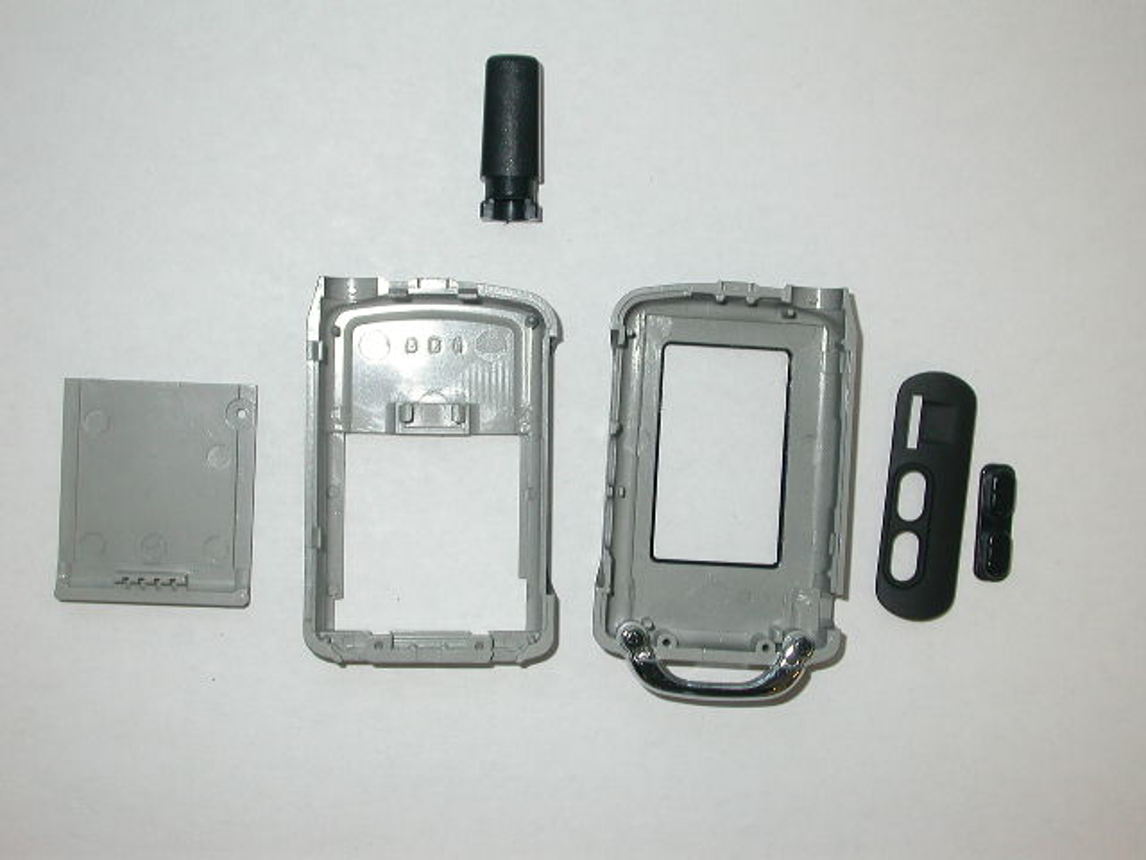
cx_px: 573
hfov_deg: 33.2
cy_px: 430
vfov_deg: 25.2
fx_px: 1920
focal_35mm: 58
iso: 100
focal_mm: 12
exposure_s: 1/60.3
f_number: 3
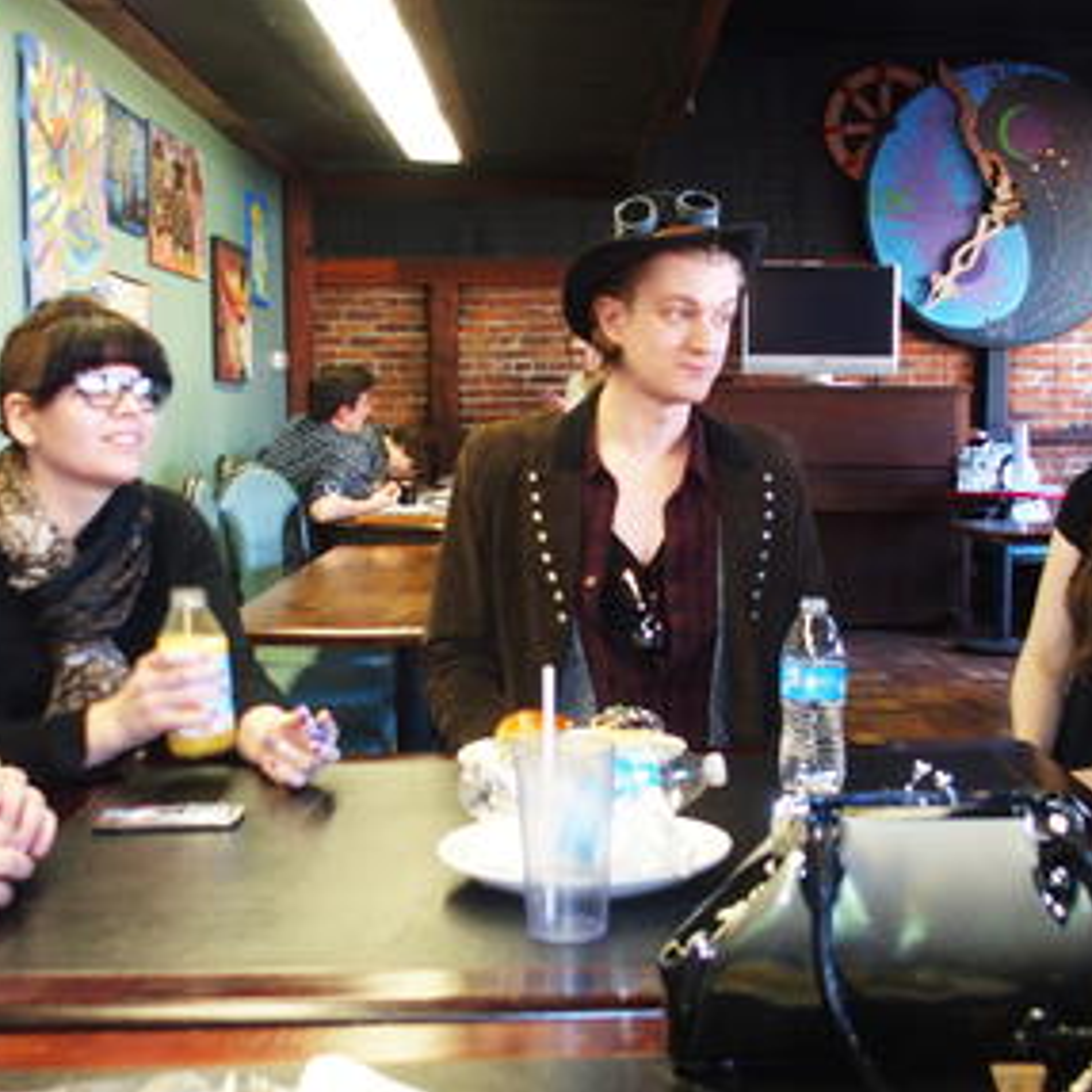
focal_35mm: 39
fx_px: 1392
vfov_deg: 42.7
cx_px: 584
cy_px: 458
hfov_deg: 42.8
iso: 400
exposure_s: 1/30
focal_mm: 6
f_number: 2.8
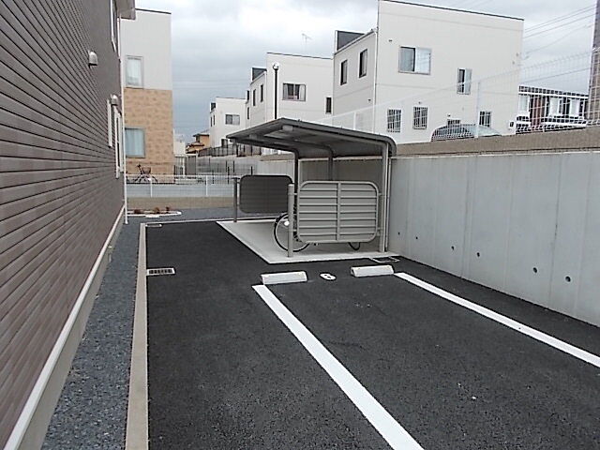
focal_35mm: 26
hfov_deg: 67.3
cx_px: 300
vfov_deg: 53.1
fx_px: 451
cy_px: 225
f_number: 3.2
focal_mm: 4.6
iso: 80
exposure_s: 1/100
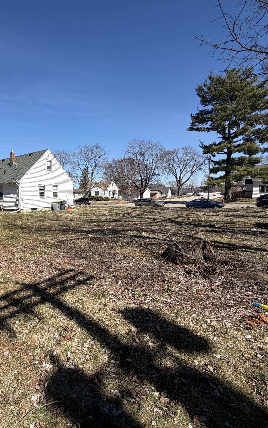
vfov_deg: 85.1
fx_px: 234
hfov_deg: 56.4
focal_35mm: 20
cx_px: 64
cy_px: 216
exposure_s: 1/853
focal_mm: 2.22
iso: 25
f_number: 2.2
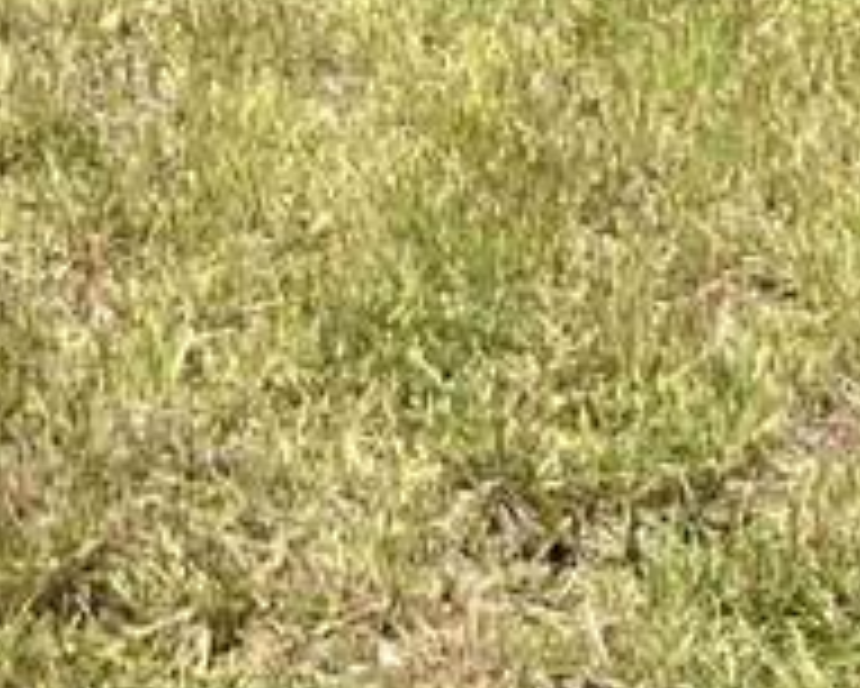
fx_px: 4329
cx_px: -252
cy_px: -989
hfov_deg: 11.1
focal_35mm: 170
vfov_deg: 8.3
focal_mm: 5.7
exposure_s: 1/3165
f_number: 1.5
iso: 50
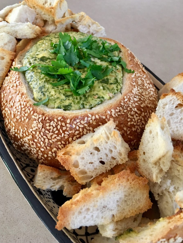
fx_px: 218
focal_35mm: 31
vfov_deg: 58.3
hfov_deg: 45.4
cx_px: 85
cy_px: 119
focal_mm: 4.15
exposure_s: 1/17
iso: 100
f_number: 2.2
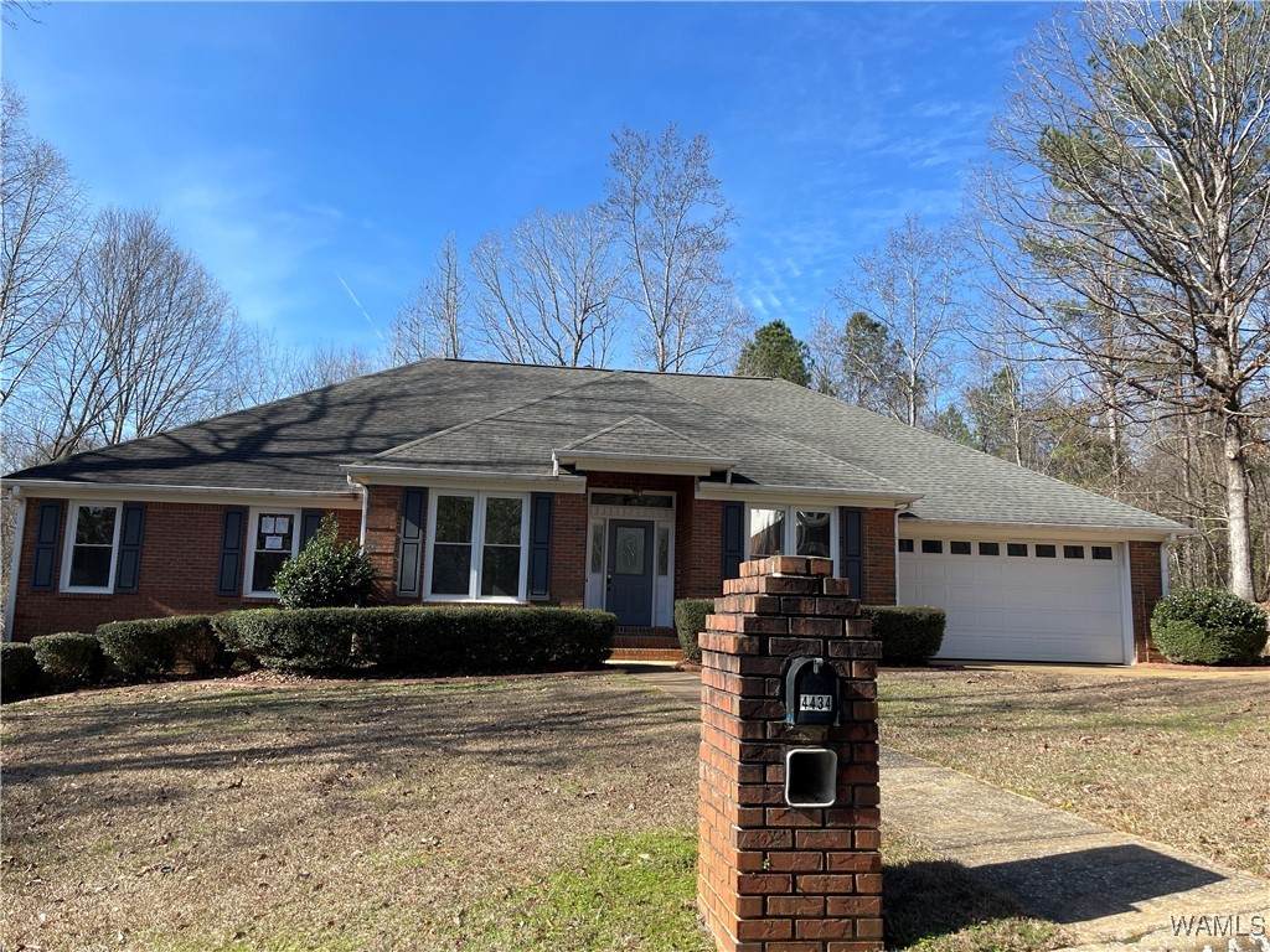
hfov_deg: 69.4
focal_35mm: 25
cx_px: 635
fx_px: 917
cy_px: 476
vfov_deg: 54.9
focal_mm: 5.1
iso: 32
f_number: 1.6
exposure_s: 1/1715
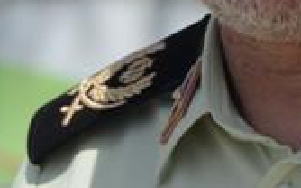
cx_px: 211
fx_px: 6400
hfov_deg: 2.7
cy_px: -164
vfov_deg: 1.7
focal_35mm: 781
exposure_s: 1/2000
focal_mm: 160
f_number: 5.6
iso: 320
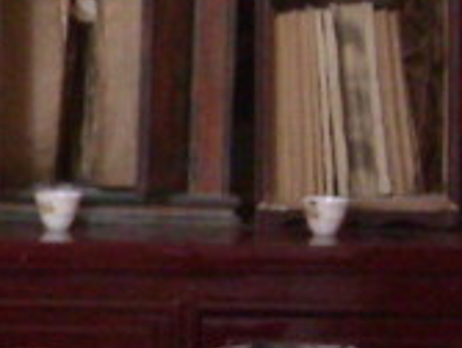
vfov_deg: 7.0
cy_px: 180
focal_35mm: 214
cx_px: -456
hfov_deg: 8.7
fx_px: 2862
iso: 400
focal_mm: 5.7
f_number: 2.8
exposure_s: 1/31
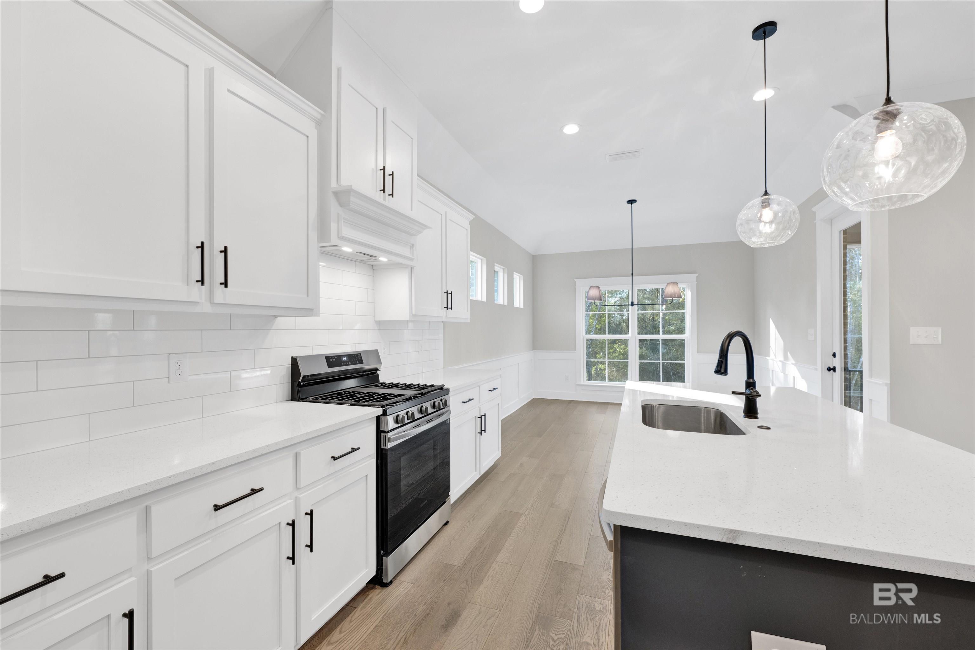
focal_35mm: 14
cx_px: 488
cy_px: 325
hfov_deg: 104.3
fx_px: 379
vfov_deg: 81.2
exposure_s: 1/5
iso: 400
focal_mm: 14
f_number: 11
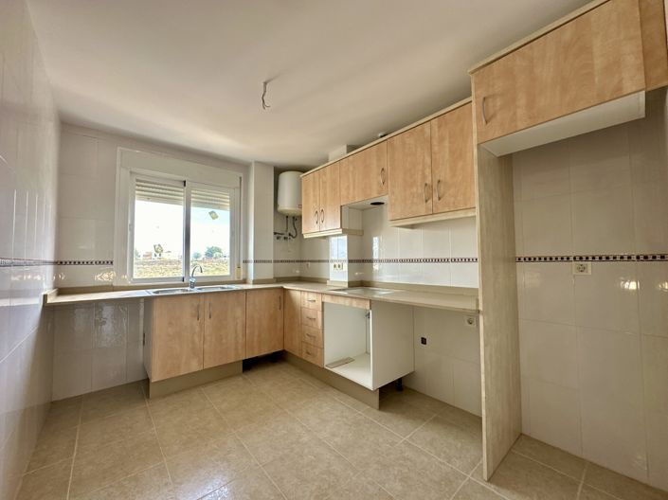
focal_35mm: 14
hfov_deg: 102.1
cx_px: 334
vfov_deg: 85.6
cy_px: 250
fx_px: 270
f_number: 2.2
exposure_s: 1/121
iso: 50
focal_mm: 2.22
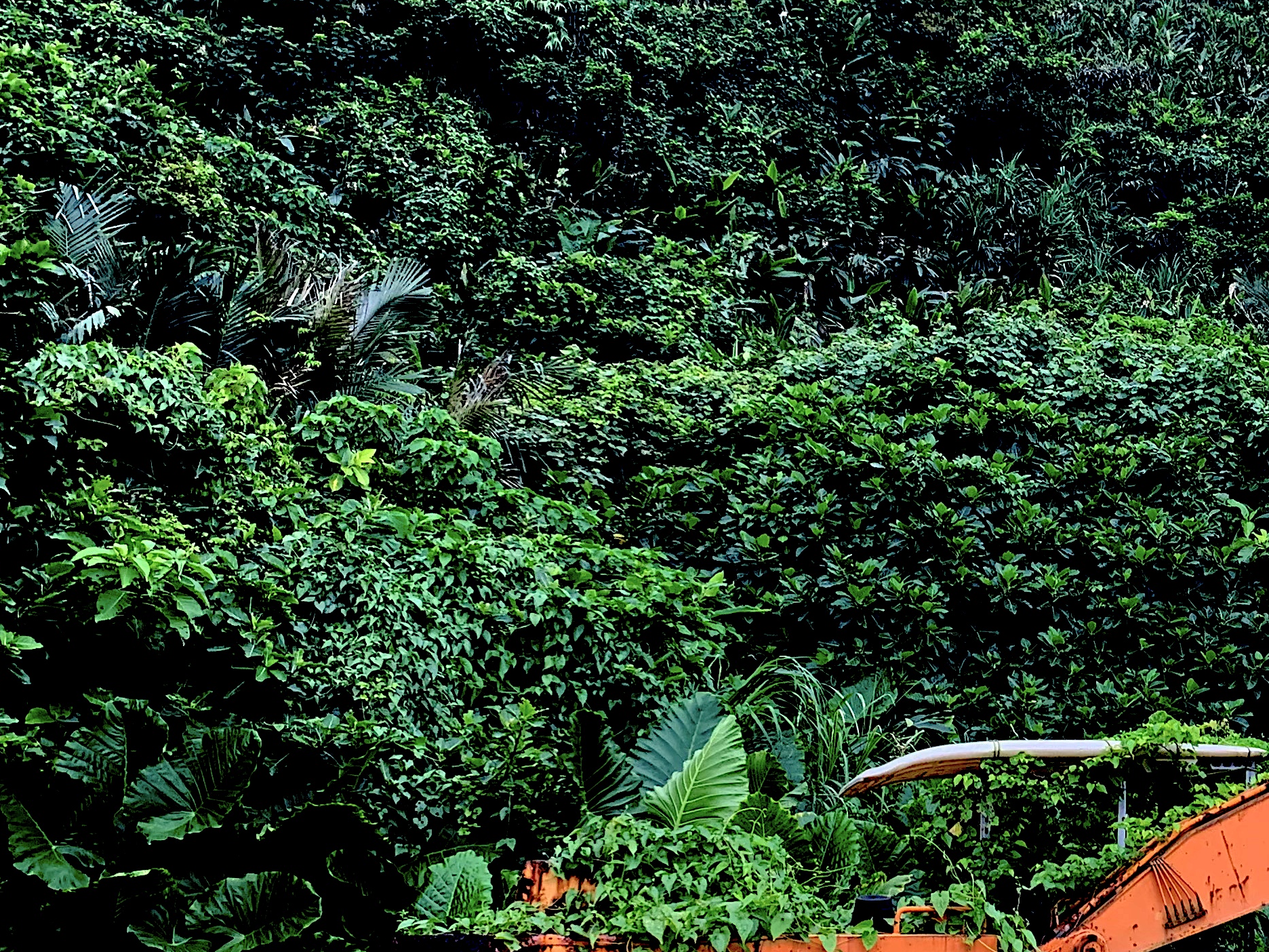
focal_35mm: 56
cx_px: 1291
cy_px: 621
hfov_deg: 31.5
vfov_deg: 26.0
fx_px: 2053
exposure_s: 1/121
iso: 80
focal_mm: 4.25
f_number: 1.8
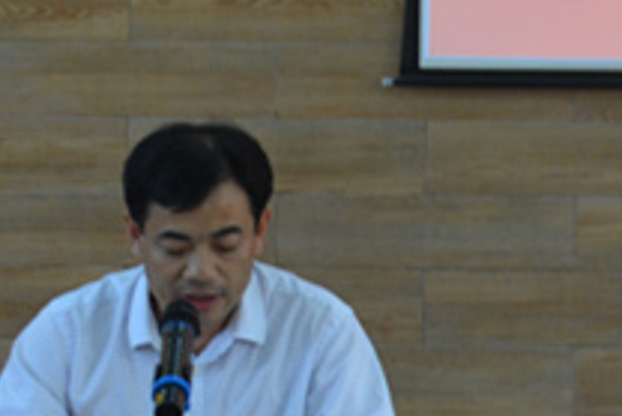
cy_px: -70
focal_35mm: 160
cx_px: 582
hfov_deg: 12.7
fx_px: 2763
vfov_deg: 8.5
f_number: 4
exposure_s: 1/50
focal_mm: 29
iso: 800
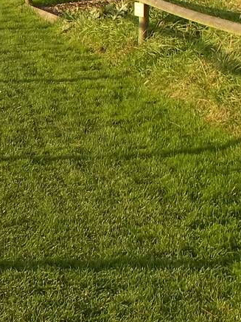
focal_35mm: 121
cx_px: -173
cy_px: 7
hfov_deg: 11.5
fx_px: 1123
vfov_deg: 16.0
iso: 80
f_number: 8
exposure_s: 1/125
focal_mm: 5.9
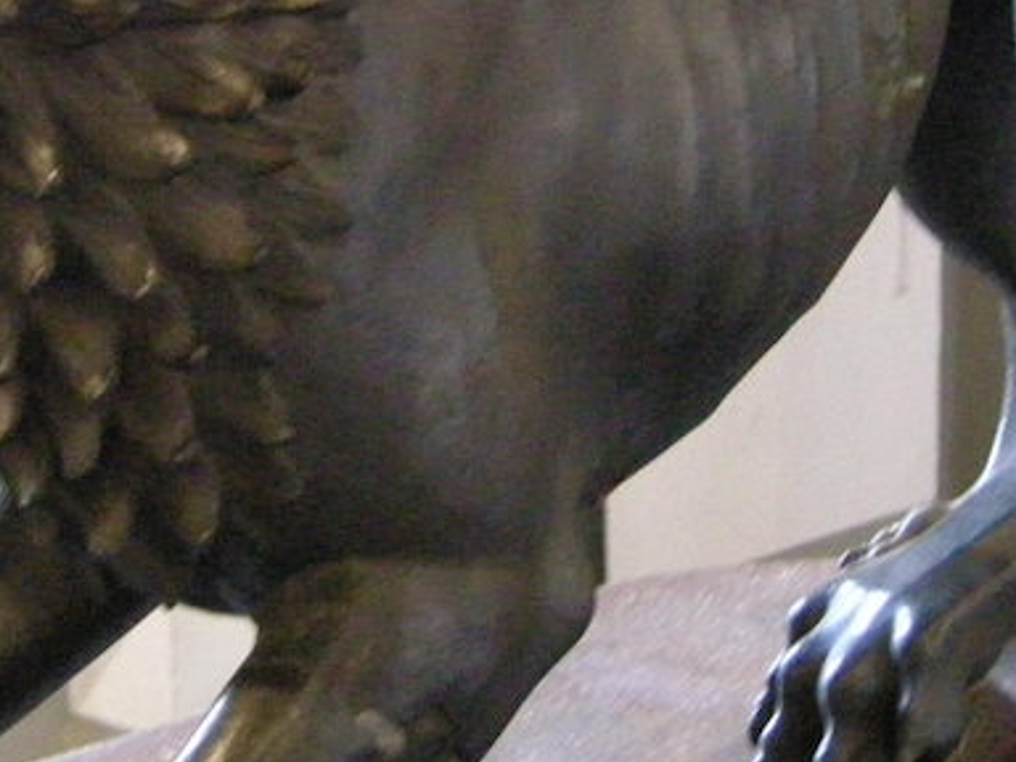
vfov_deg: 12.1
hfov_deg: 16.1
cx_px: 598
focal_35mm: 122
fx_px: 3581
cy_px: 266
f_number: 2.7
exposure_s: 1/6.4
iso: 800
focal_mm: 7.5
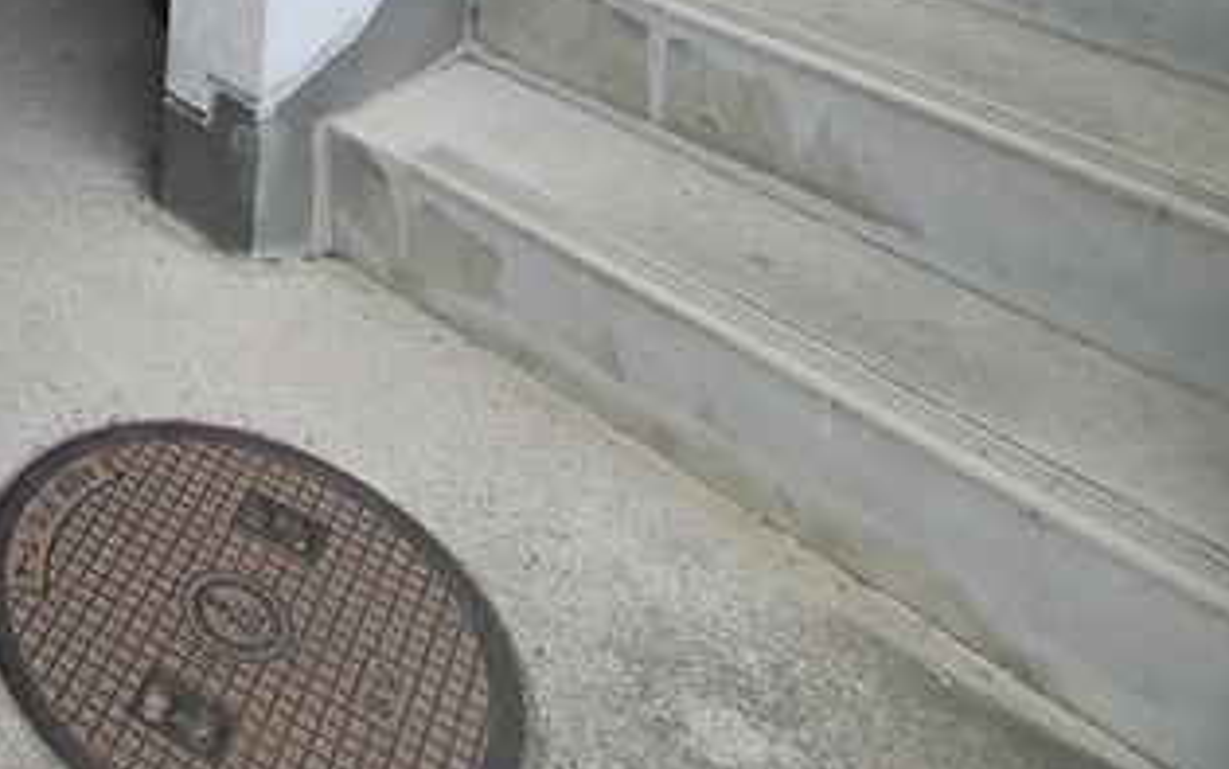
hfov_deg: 34.9
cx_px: -324
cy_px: -523
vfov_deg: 22.2
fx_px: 1407
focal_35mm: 42
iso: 50
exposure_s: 1/143
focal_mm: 1.74
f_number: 2.2
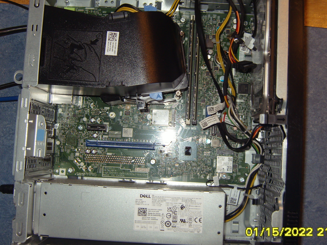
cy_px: 107
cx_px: 180
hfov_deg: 42.0
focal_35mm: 45
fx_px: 425
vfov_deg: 32.1
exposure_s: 1/30
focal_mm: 7.4
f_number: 2.8
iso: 100
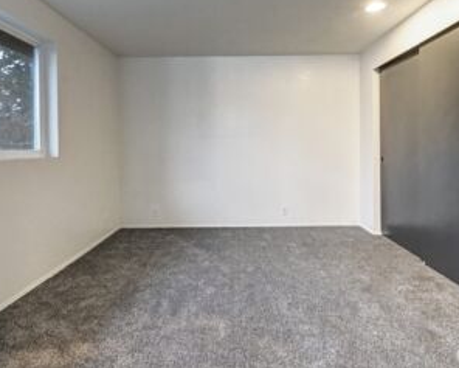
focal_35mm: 19
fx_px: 258
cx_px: 236
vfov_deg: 70.6
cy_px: 162
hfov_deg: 83.2
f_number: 11
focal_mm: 10
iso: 3200
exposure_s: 1/2
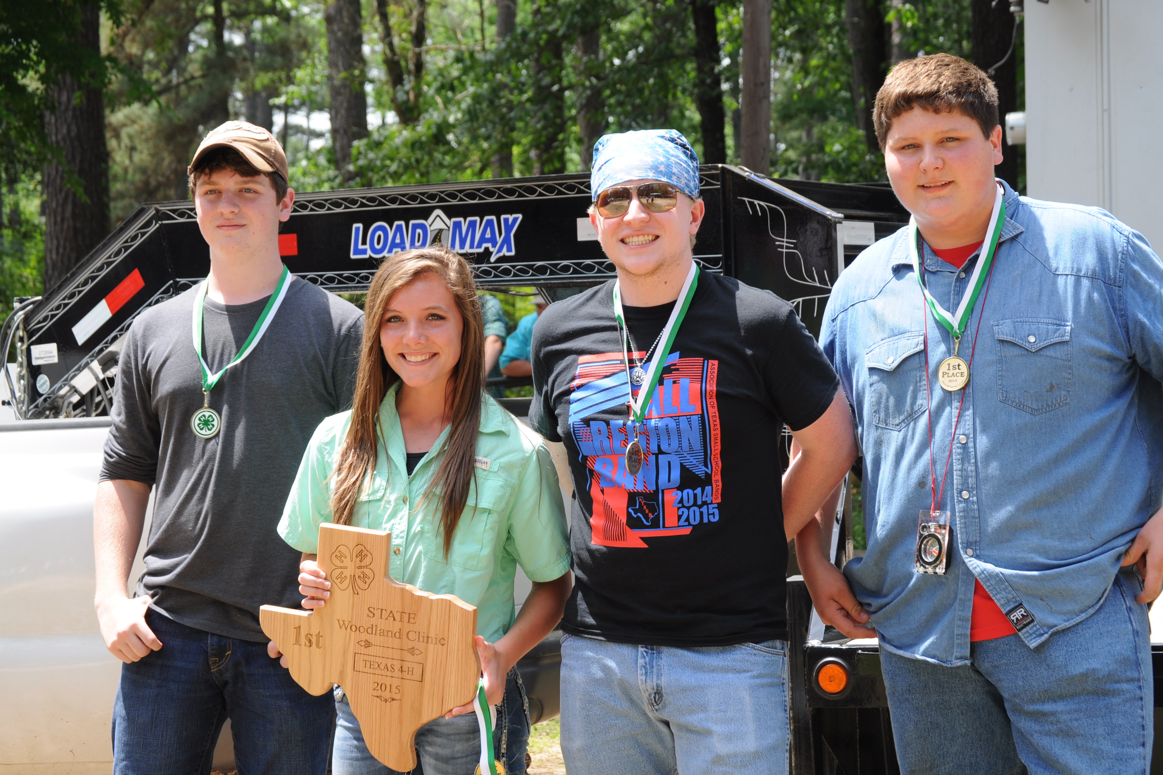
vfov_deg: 16.4
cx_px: 580
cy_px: 389
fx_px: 2697
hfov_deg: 24.3
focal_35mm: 84
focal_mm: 55
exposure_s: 1/160
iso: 250
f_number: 8
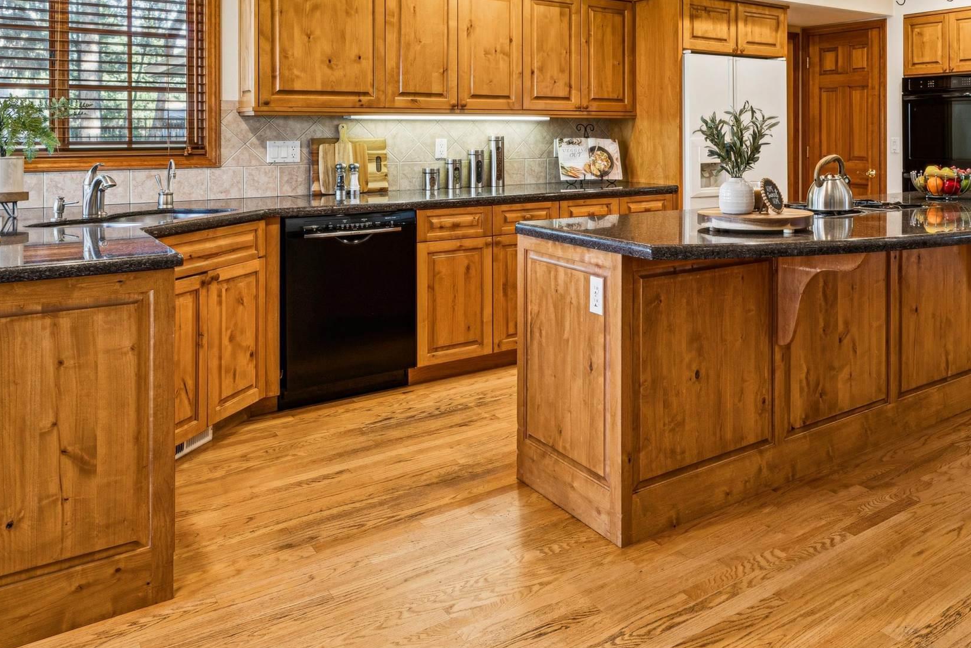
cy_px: 132
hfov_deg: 59.3
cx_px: 677
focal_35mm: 30
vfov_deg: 41.3
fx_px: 819
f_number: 13
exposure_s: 1/3.33
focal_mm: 16.2
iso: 400
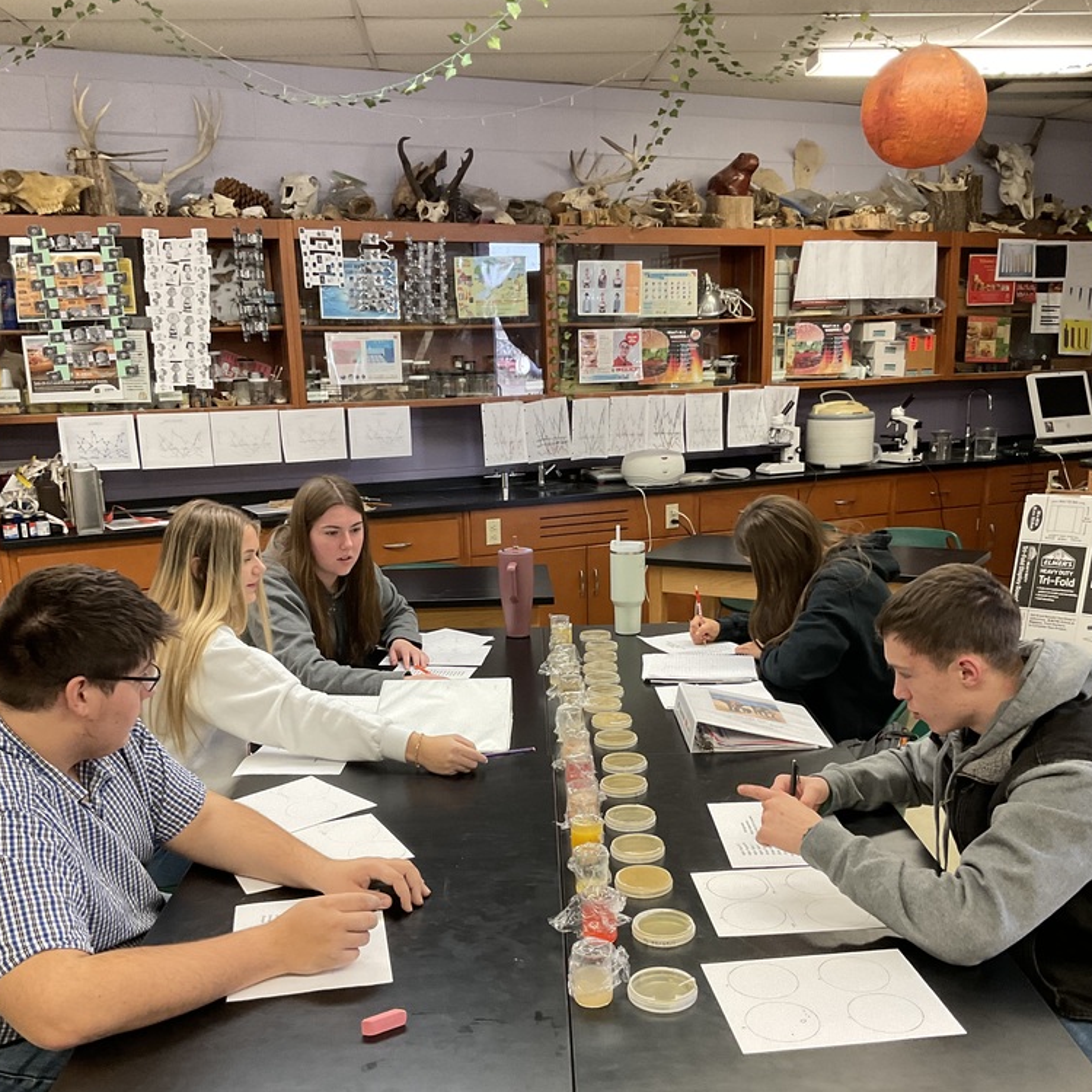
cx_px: 543
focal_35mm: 35
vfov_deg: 47.0
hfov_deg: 47.2
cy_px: 654
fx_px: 1249
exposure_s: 1/60
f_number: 1.8
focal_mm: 3
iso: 125
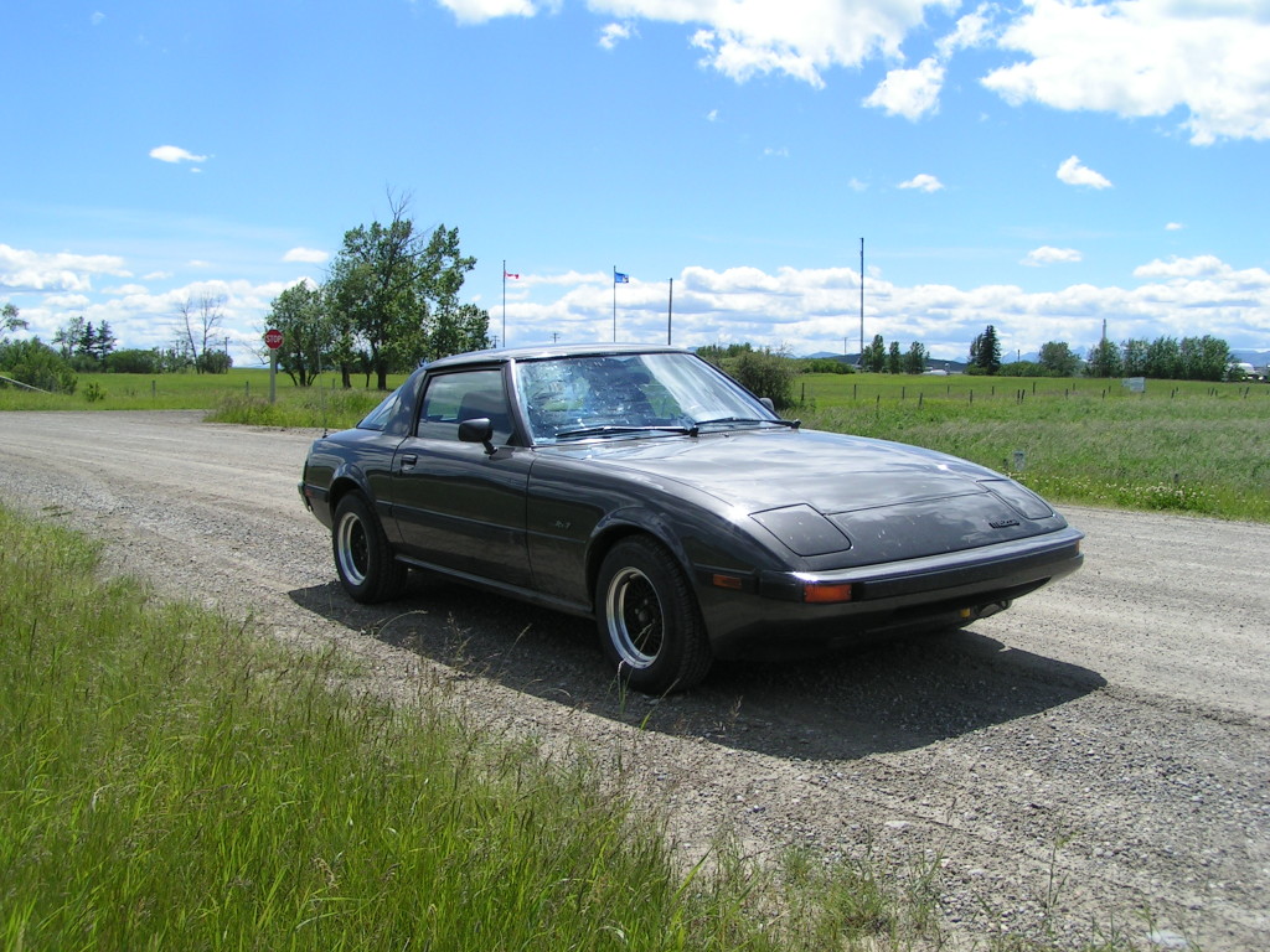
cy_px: 476
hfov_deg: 49.0
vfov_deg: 37.7
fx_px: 1394
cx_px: 635
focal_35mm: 38
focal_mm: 5.8
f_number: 5.6
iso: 50
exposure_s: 1/500
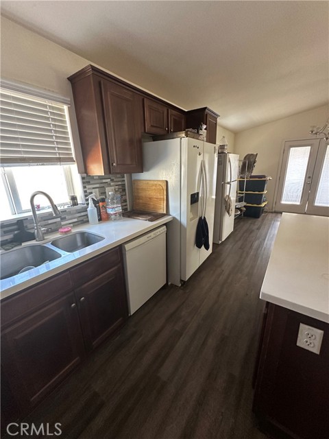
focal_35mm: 14
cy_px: 220
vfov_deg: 102.1
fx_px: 177
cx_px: 164
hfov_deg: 85.7
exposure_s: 1/60
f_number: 2.2
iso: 400
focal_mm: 2.22
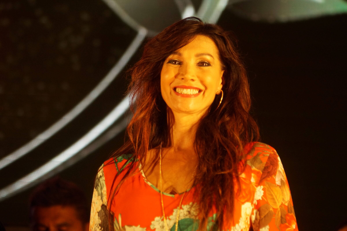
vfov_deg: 6.1
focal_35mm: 225
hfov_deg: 9.2
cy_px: 116
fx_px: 2168
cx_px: 174
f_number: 2.8
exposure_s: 1/200
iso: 800
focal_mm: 150
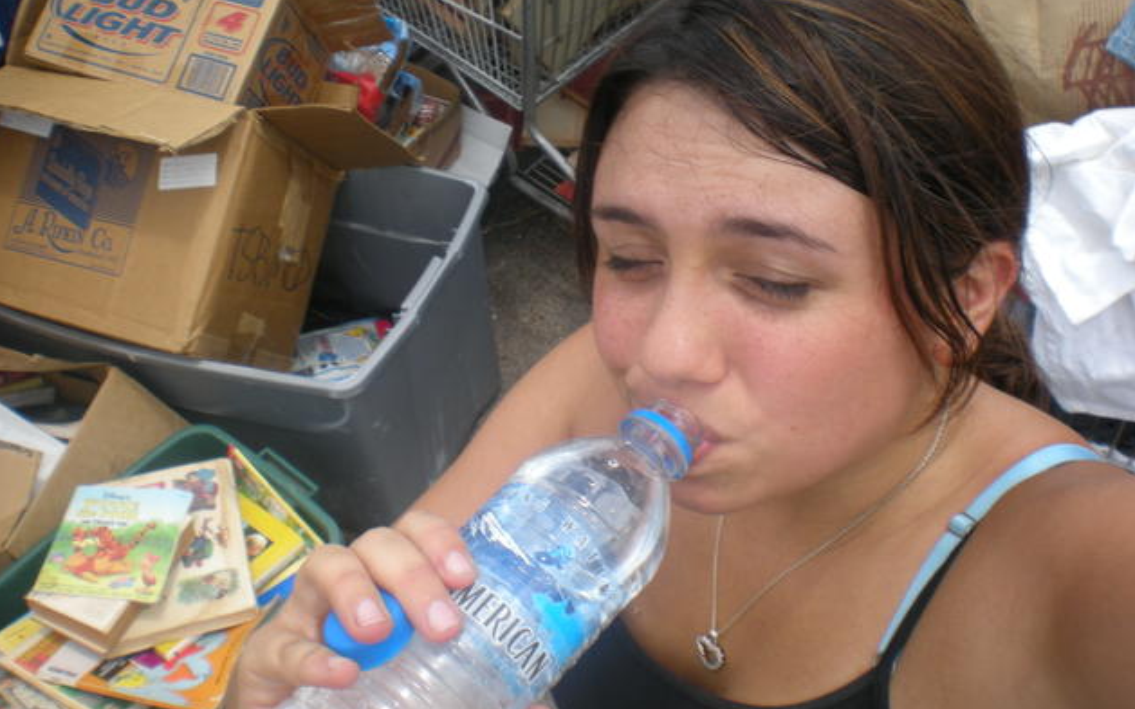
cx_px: 559
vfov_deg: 31.2
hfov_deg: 48.2
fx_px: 1268
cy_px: 354
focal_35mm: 41
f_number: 4.6
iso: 64
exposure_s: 1/282
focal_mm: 6.3
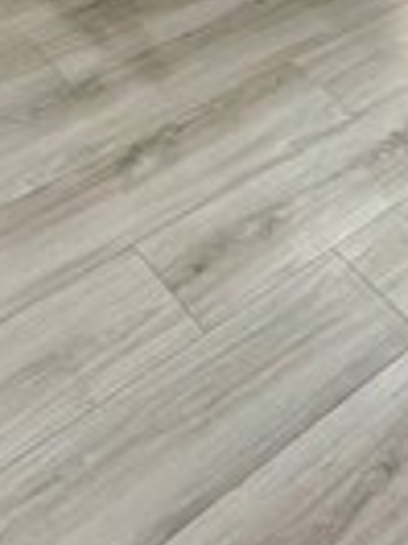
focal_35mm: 68
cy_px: -293
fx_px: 1069
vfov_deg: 22.7
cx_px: 243
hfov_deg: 21.6
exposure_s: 1/120
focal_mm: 2.22
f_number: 2.2
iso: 160
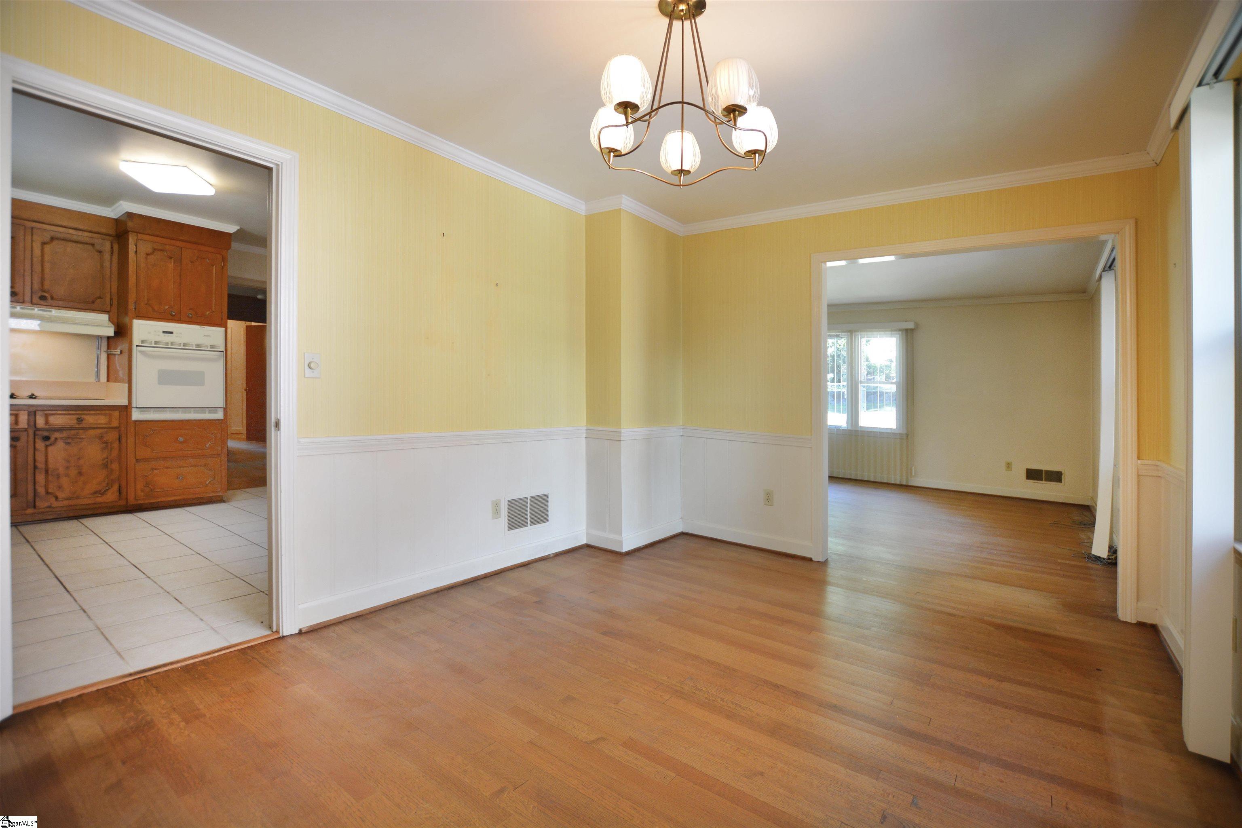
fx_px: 517
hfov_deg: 100.4
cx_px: 621
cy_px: 414
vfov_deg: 77.3
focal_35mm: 15
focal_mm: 10
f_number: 3.5
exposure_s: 1/50
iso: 400
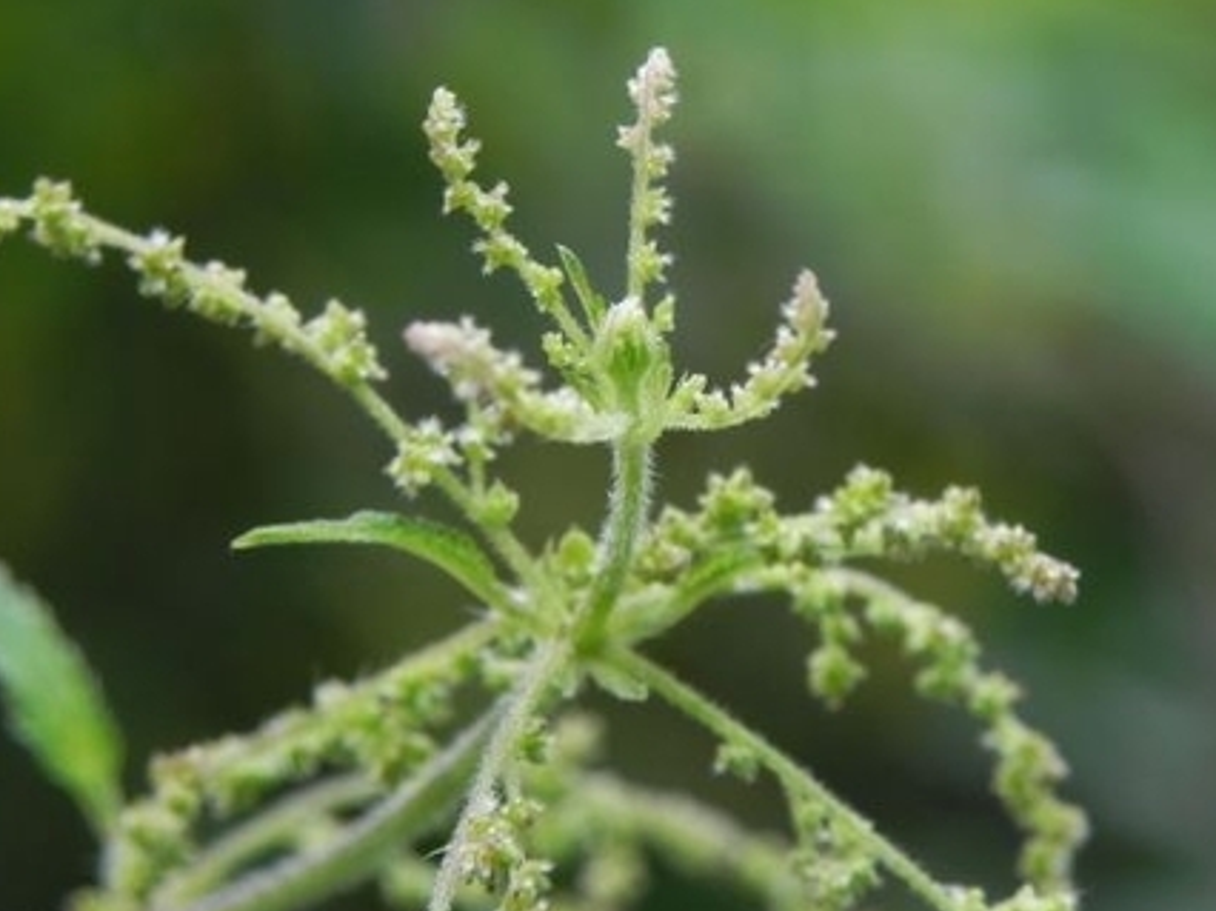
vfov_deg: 10.0
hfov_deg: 13.3
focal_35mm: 148
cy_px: 414
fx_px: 5196
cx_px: 648
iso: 160
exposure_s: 1/97.3
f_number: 4
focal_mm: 18.8
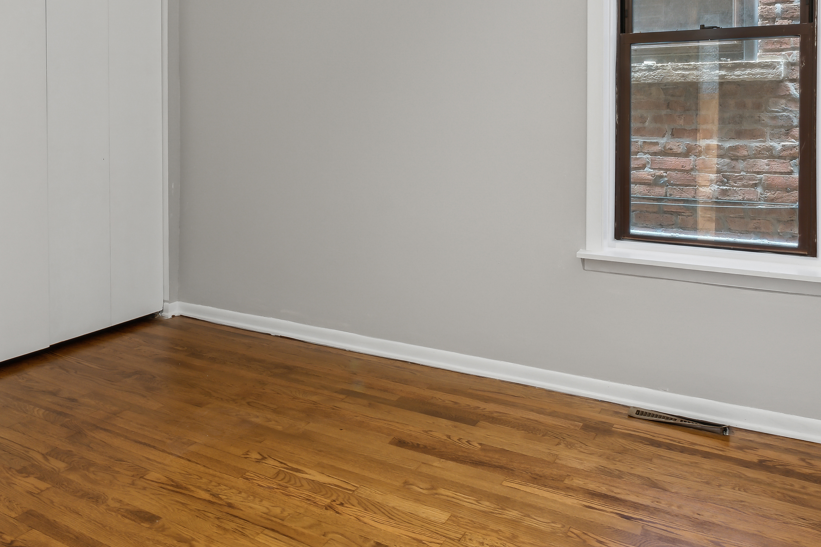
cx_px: 327
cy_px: 126
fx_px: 707
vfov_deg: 40.9
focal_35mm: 31
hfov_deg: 59.8
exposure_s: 5
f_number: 8
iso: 320
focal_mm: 16
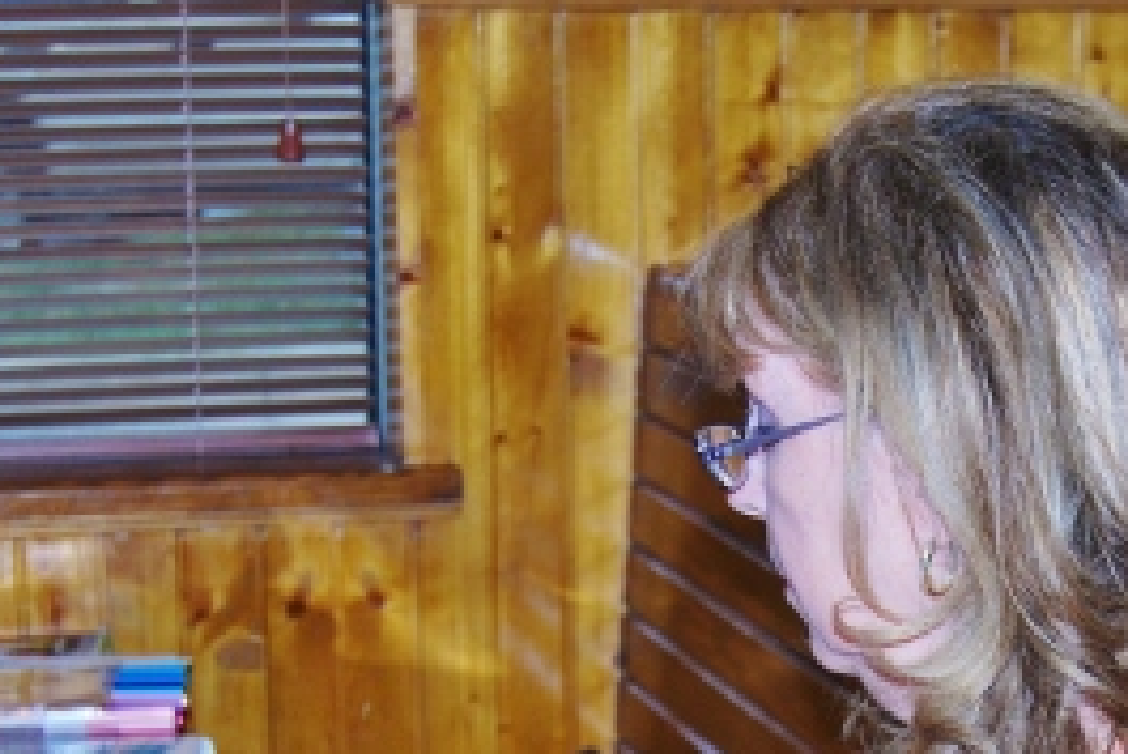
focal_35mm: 112
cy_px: 839
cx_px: 881
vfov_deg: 12.0
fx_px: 3518
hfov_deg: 18.1
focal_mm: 31
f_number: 4.5
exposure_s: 1/60
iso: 200
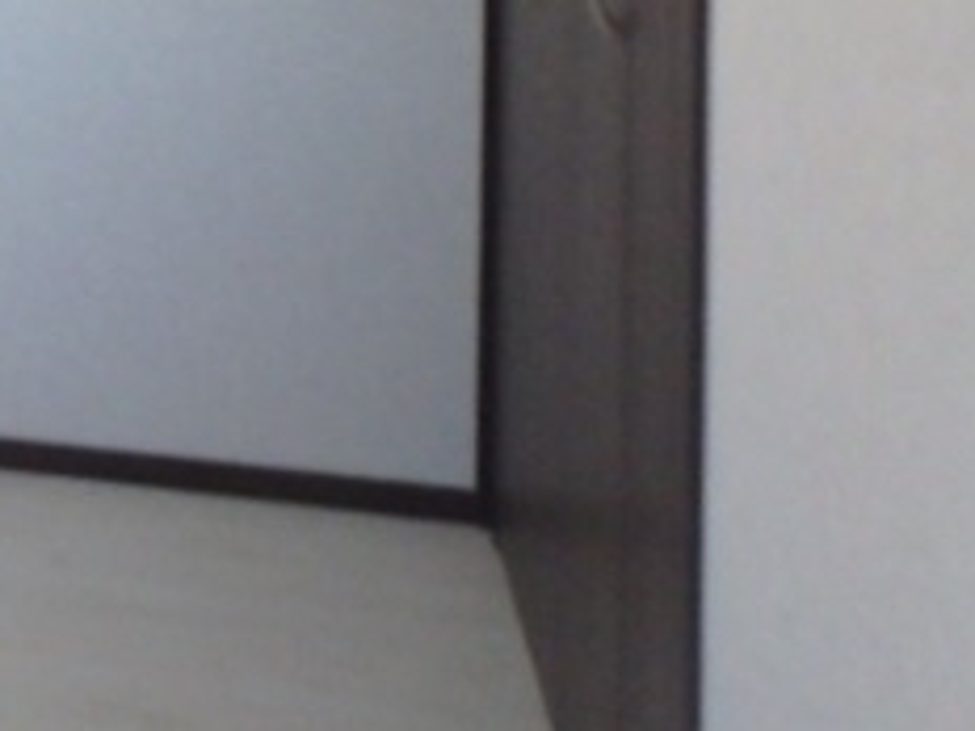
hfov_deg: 28.9
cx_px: -185
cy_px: -101
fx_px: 1634
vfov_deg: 23.5
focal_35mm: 58
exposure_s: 1/320
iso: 800
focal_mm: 3.7
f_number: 3.5
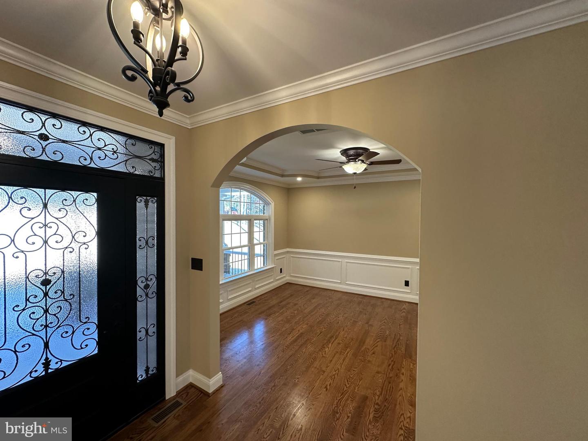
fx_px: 238
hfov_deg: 102.1
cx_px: 294
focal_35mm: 14
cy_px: 220
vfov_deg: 85.7
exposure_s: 1/120
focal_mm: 2.22
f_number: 2.2
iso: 250
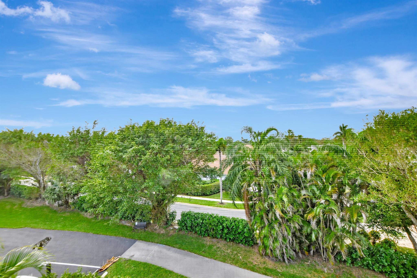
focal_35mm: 15
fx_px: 174
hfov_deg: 100.4
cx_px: 208
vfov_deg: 77.3
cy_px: 139
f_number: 8
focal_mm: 10
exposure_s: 1/1250
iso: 1000
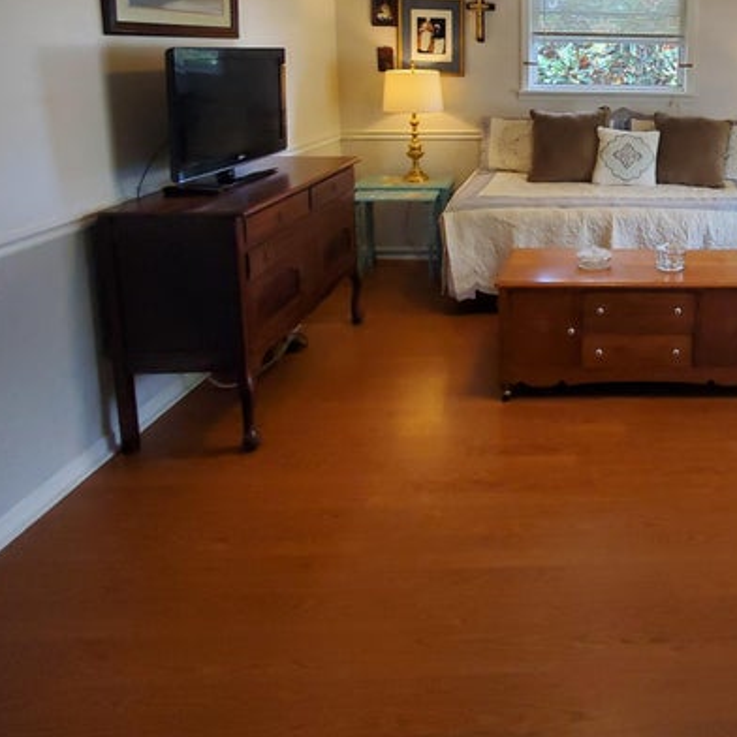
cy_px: 137
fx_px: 602
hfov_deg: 56.4
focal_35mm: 25
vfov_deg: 57.7
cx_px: 629
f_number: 2.2
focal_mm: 1.8
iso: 200
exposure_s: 1/60
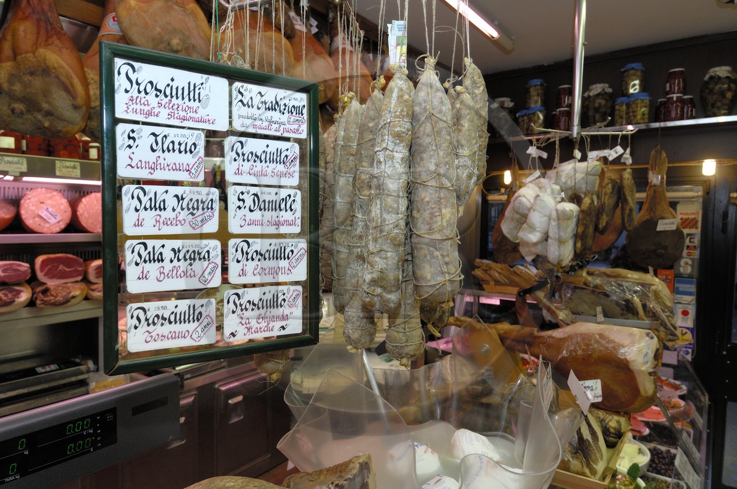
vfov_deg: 56.0
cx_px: 368
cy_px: 244
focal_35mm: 22
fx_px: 460
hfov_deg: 77.4
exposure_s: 1/30
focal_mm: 15
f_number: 6.3
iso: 200
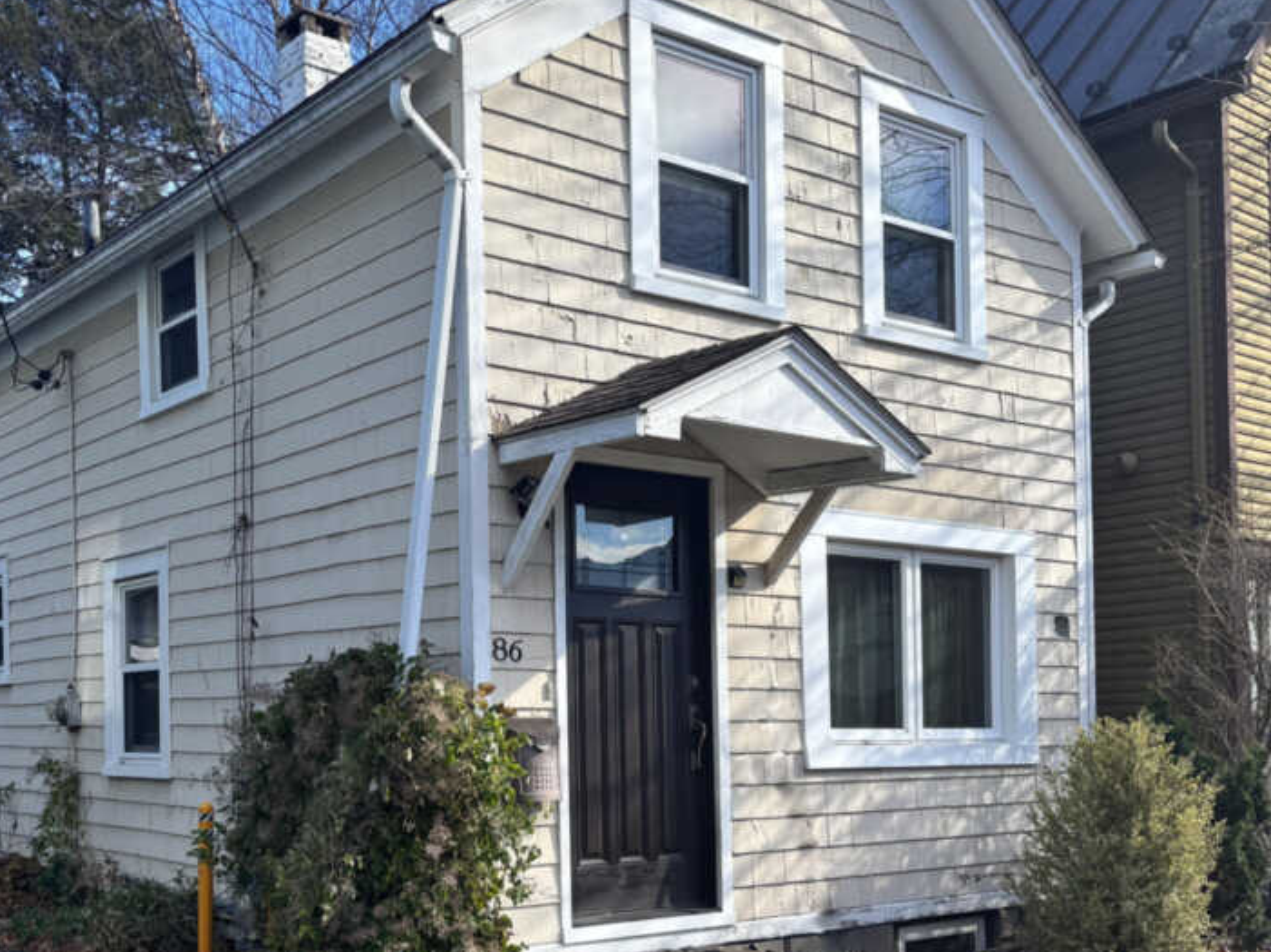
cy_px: 428
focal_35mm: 38
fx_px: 1395
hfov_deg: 48.7
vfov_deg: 37.7
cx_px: 517
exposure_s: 1/1477
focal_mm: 5.96
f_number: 1.6
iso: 50
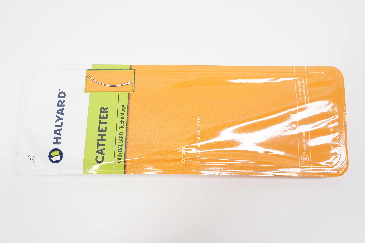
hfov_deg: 55.2
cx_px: 182
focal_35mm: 34
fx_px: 349
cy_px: 122
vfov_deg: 38.3
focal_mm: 23
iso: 400
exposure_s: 1/50
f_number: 6.3
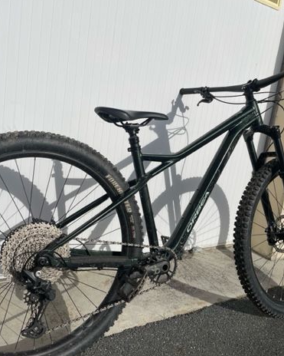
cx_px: 149
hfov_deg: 42.2
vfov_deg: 51.5
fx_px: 368
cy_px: 179
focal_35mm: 35
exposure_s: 1/11905
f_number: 1.6
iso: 32
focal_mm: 4.2
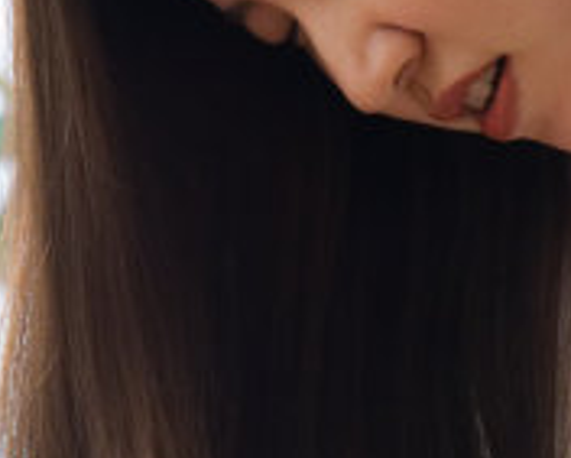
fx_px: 4836
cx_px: 714
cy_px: 640
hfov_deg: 6.7
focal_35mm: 286
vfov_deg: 5.4
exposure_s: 1/80
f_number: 4
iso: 2500
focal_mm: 67
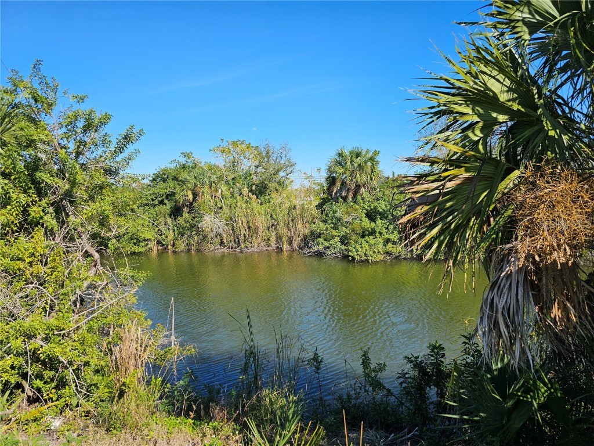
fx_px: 395
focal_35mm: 23
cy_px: 223
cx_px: 297
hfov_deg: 73.9
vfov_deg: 58.9
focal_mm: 6.3
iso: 10
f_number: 1.7
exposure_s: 1/671
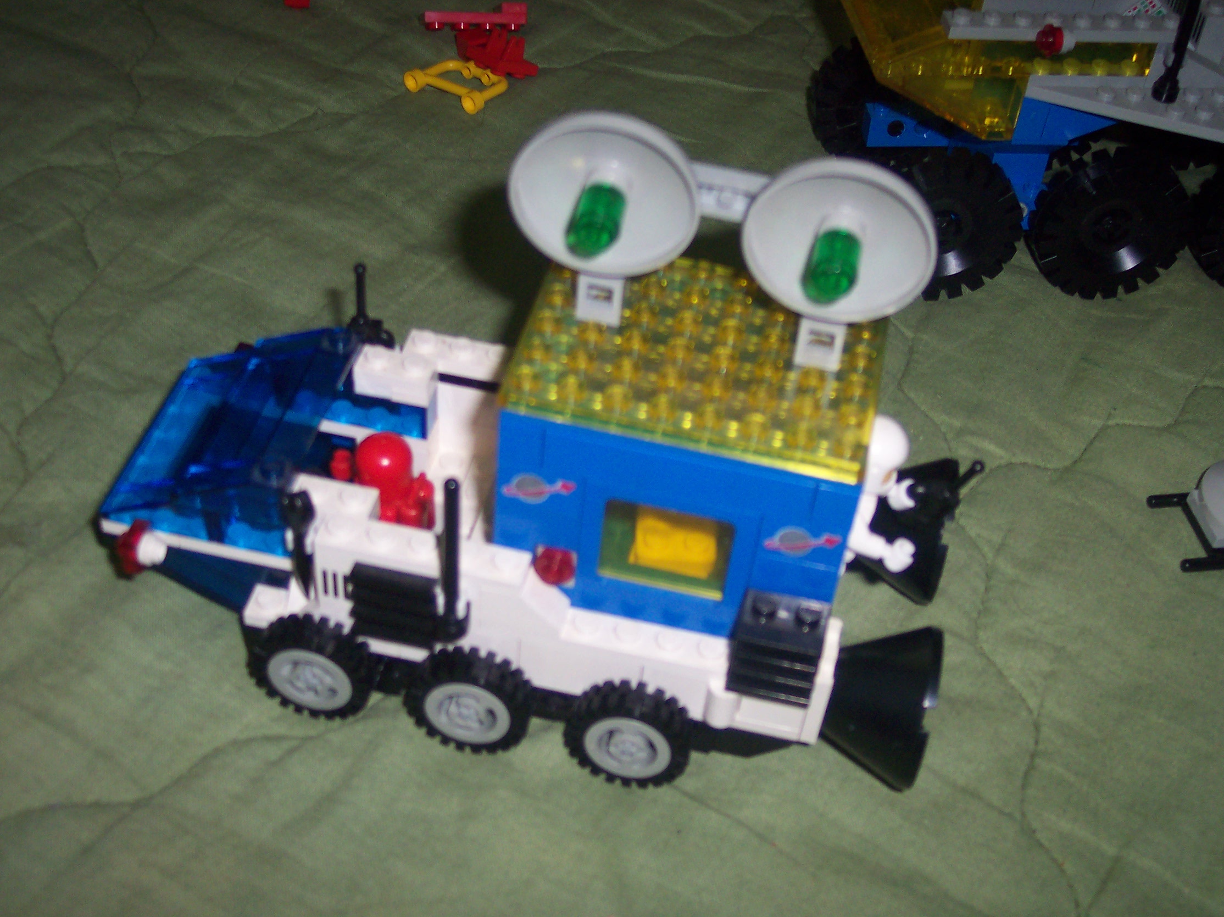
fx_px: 1555
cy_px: 519
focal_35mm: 44
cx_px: 660
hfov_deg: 42.9
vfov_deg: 32.8
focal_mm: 8
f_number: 2.8
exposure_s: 1/30
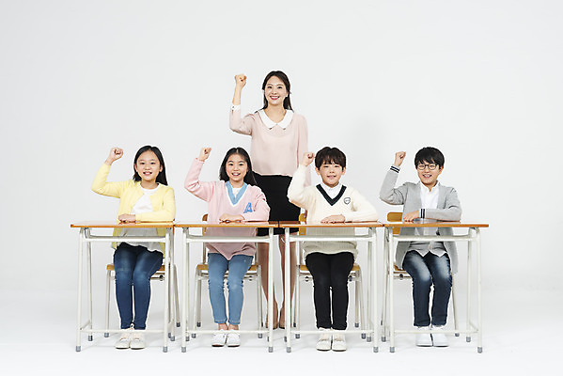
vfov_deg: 27.0
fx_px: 782
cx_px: 282
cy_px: 188
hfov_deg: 39.6
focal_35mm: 50
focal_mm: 50
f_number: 14
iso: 100
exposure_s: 1/125
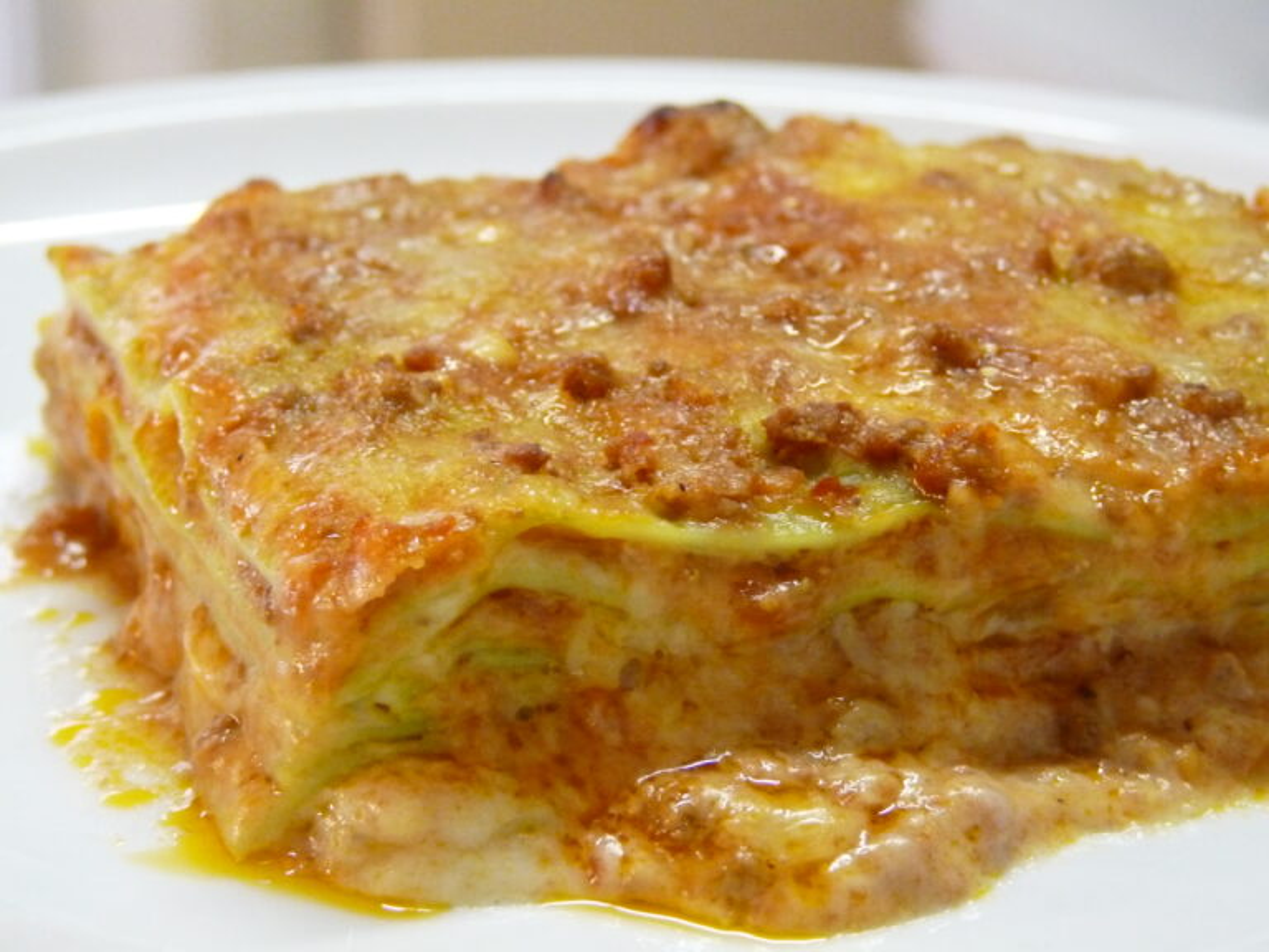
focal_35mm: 101
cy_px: 476
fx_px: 3703
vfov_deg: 14.6
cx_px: 634
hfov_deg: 19.4
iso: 800
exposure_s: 1/25
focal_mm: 18
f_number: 3.6
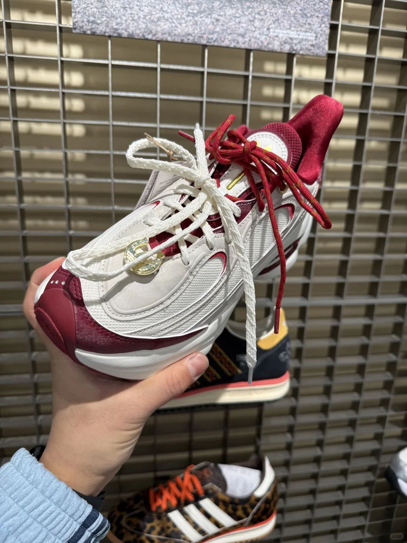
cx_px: 204
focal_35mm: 24
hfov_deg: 56.8
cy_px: 272
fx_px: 376
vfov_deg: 71.6
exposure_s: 1/140
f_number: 1.78
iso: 50
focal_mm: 6.76
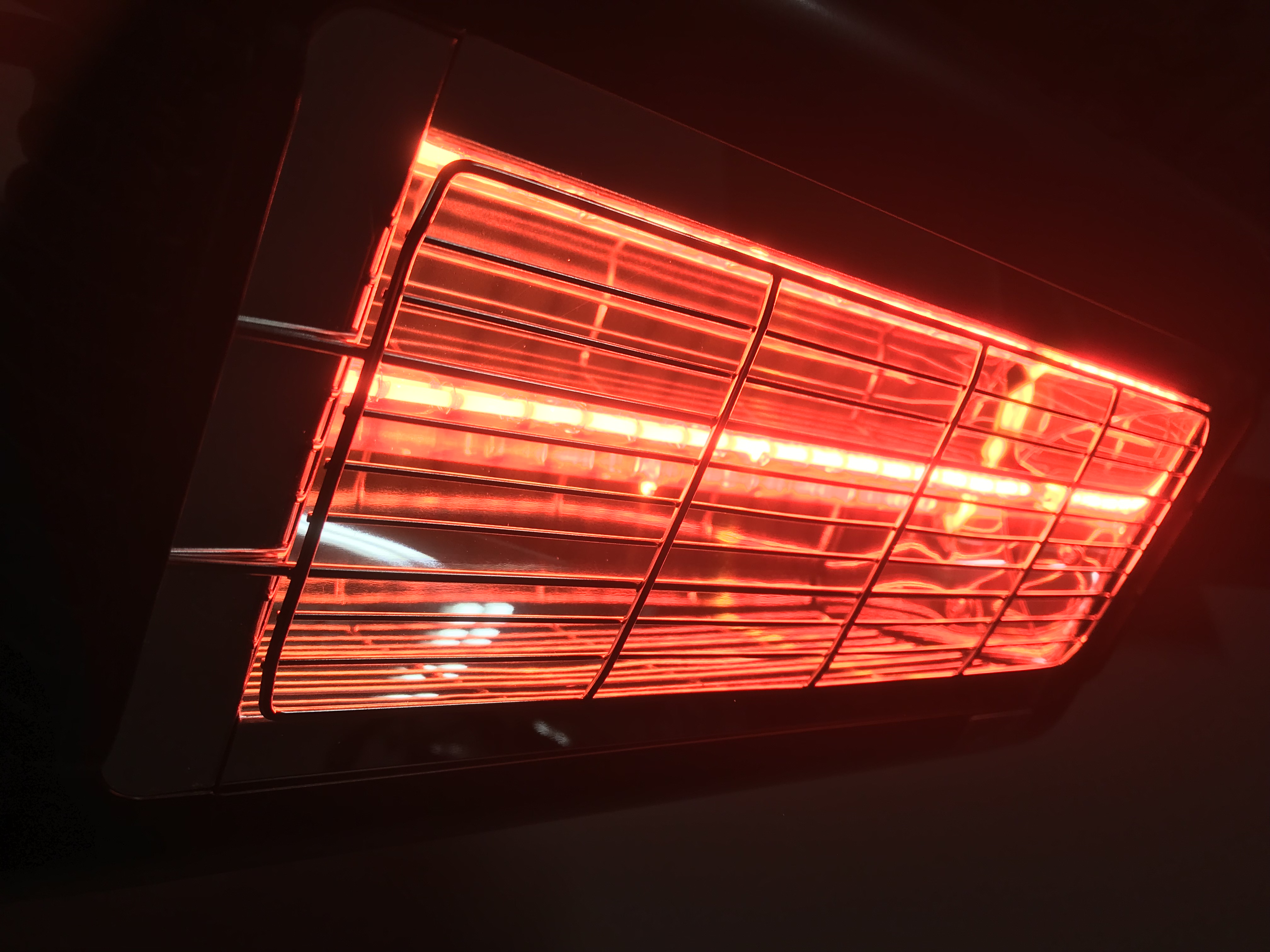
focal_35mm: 28
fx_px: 1027
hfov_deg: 63.4
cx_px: 635
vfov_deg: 49.7
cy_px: 476
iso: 20
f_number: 1.8
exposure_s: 1/294
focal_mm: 3.99
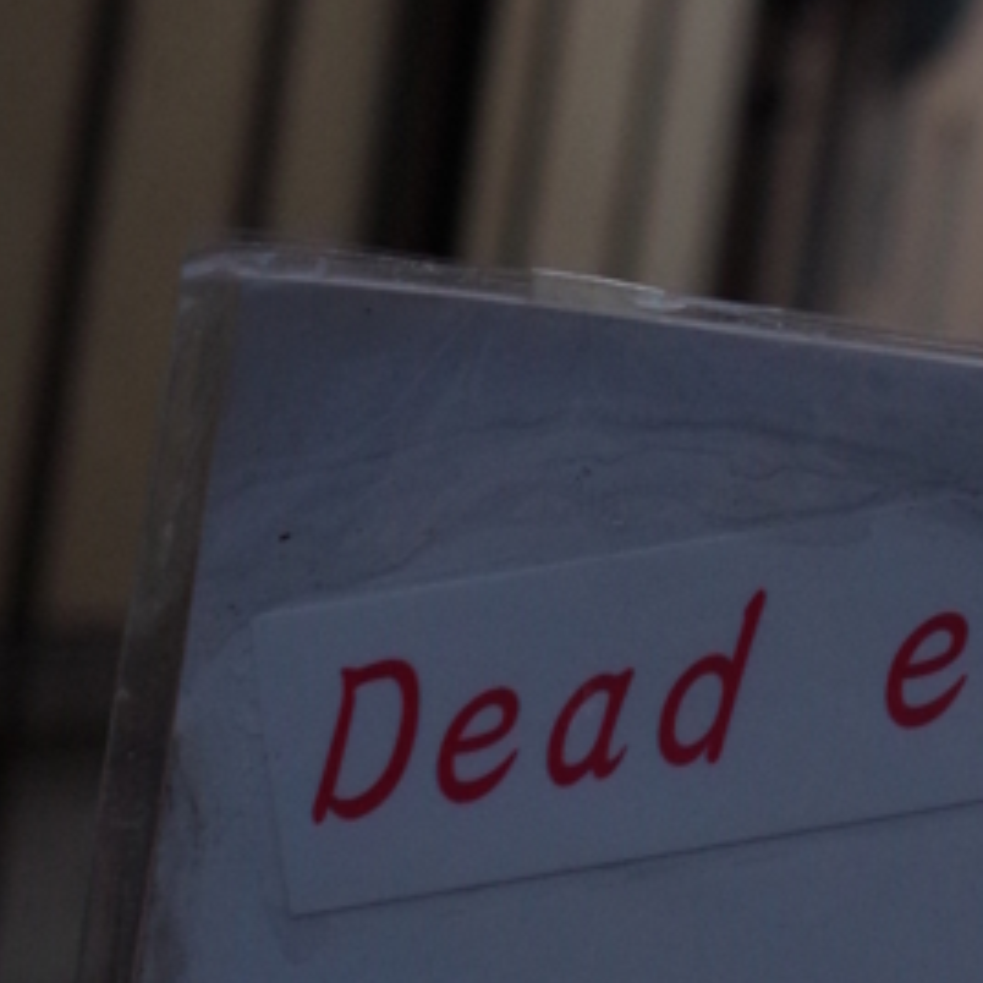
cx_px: 946
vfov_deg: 8.5
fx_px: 6650
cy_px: 624
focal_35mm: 207
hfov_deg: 8.4
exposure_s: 1/200
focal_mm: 42.5
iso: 1250
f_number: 5.6
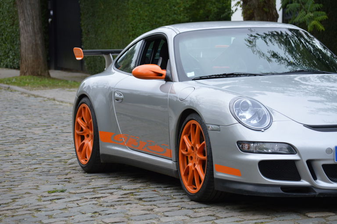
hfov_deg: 13.7
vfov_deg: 9.1
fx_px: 1402
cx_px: 168
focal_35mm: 150
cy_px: 112
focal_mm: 100
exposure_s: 1/125
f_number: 5.6
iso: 360
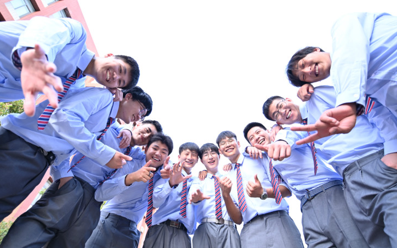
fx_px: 206
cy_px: 136
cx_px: 203
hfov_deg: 88.0
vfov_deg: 62.1
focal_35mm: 19
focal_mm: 18
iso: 250
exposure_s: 1/125
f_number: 3.5
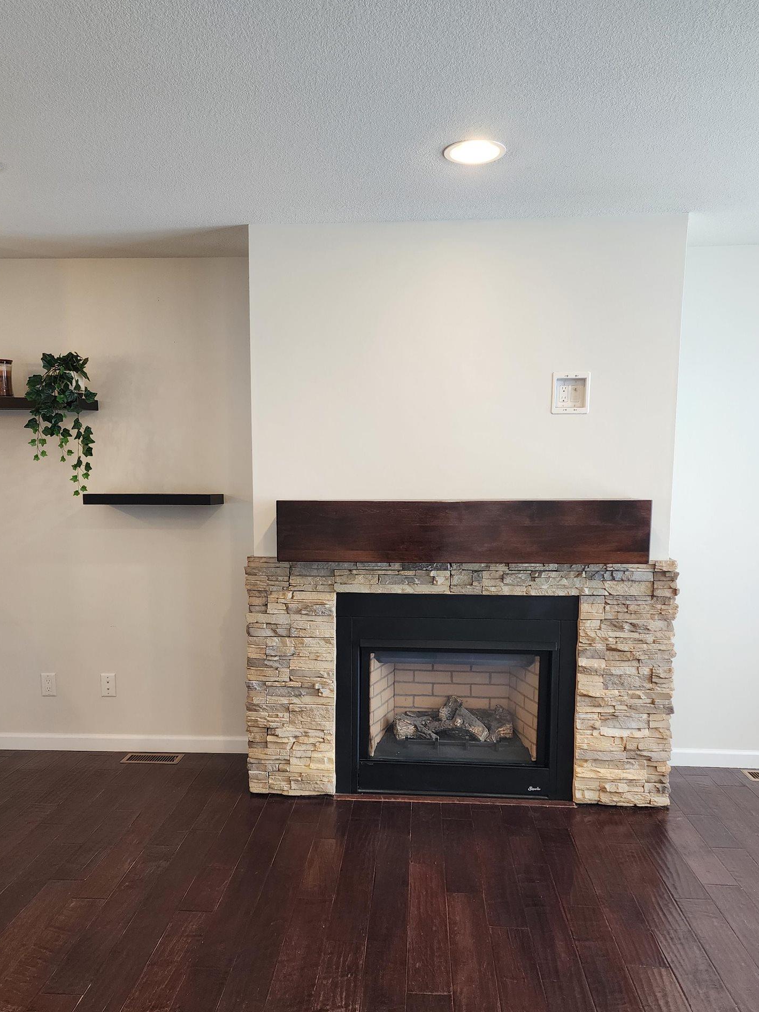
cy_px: 567
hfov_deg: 49.7
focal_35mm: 28
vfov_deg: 63.2
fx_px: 819
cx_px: 362
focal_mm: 6.4
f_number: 1.8
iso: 125
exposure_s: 1/120
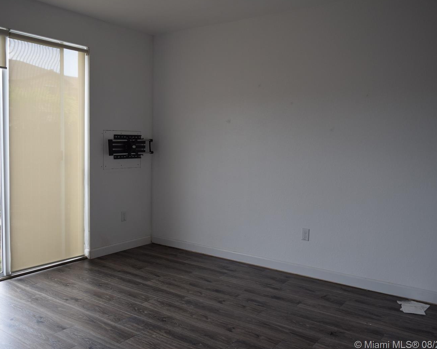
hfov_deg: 57.1
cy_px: 174
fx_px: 401
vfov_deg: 47.1
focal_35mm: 31
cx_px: 196
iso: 400
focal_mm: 18
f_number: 4.5
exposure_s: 1/80
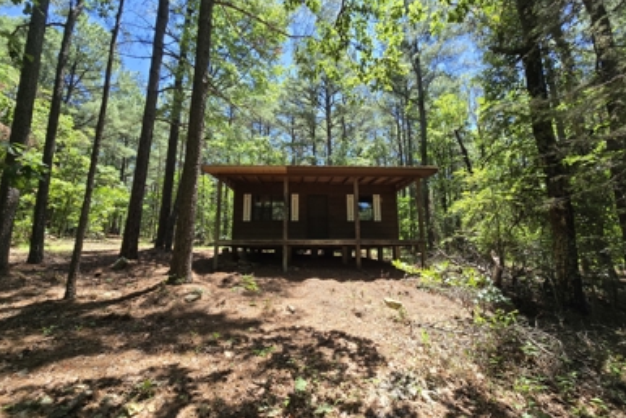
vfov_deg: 81.3
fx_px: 244
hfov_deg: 104.2
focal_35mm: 14
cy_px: 211
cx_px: 308
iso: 50
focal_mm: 2.2
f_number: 2.2
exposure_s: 1/425
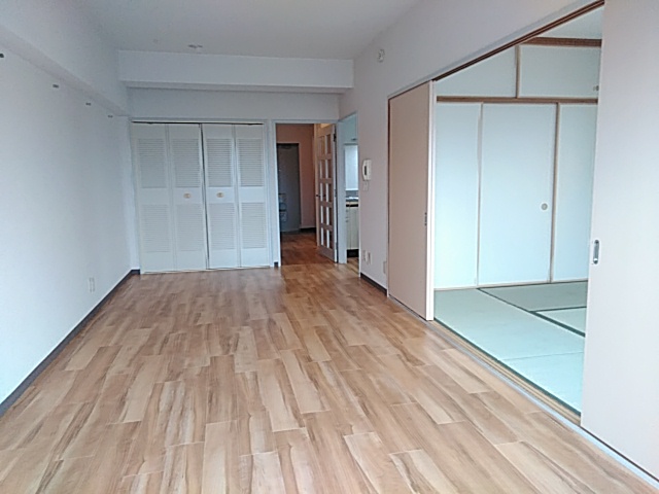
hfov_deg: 65.3
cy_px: 247
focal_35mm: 27
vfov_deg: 51.4
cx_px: 330
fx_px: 514
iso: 271
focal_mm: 3.46
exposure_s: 1/60
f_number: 2.2
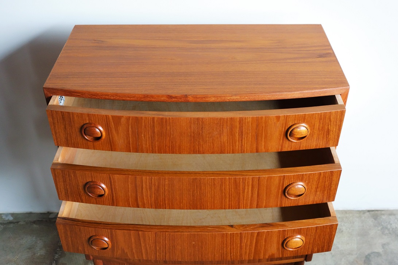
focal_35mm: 42
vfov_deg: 31.9
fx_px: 464
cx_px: 199
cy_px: 132
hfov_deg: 46.4
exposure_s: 1/50
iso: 500
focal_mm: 15.64
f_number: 3.2
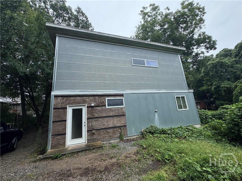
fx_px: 98
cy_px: 90
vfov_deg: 85.7
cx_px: 121
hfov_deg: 102.1
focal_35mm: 14
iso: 40
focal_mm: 2.22
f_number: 2.2
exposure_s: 1/657
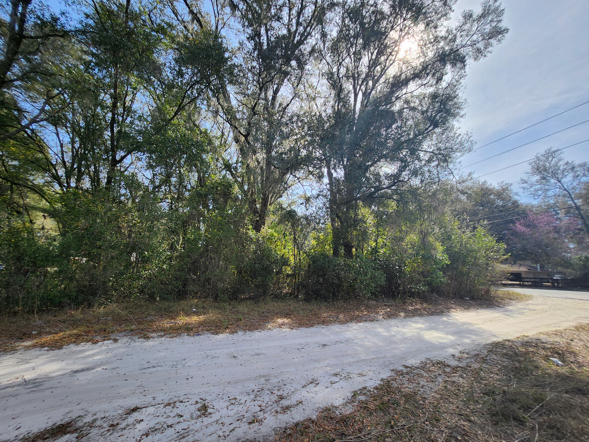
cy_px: 221
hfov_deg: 106.2
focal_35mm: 13
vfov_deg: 89.9
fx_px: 221
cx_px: 294
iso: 32
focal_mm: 1.7
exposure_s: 1/671
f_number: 2.2
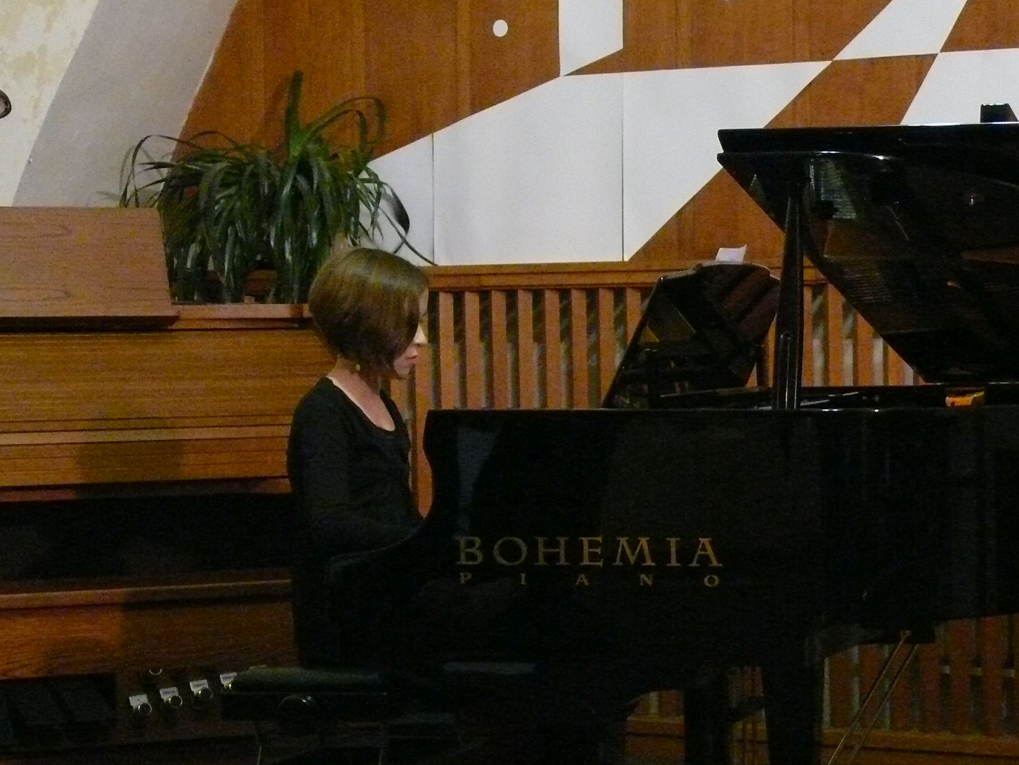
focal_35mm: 105
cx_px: 510
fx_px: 3091
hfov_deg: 18.7
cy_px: 382
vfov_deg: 14.1
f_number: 3.2
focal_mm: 13.7
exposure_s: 1/25
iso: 800
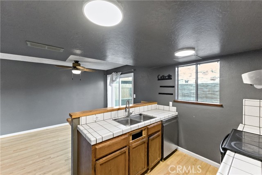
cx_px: 131
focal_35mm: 14
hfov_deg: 104.2
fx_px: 102
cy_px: 88
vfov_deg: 81.2
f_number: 3.5
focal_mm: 14
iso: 1250
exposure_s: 1/160
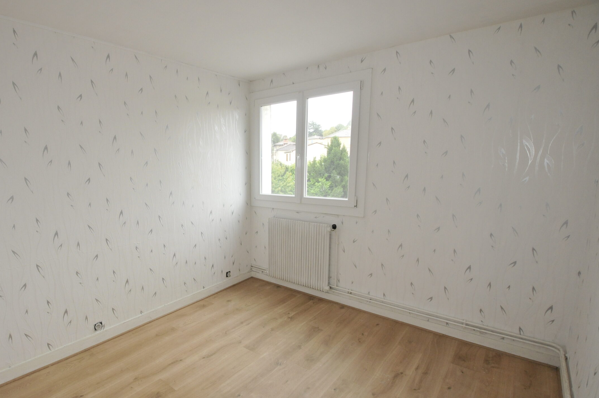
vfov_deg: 66.9
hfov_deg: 89.0
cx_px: 241
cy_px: 230
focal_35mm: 18
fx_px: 299
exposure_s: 1/200
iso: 800
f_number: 5
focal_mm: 10
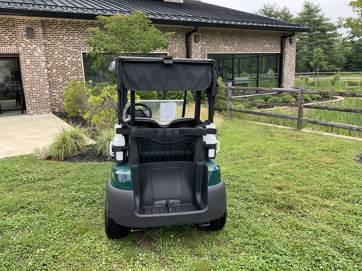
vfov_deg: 48.2
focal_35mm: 29
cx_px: 181
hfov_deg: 61.7
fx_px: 303
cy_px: 136
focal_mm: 3
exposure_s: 1/197
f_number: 1.8
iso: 16
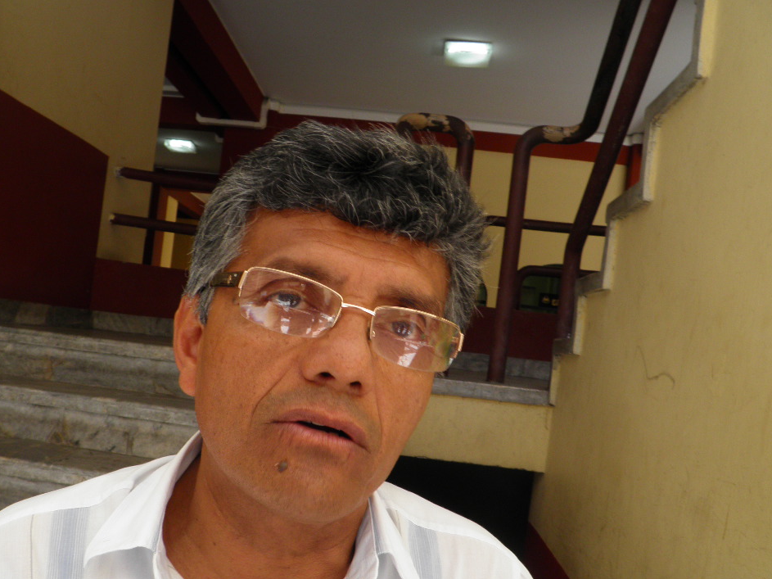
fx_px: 847
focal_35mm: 38
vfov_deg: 37.5
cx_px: 293
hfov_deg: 48.6
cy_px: 366
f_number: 3.6
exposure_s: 1/50
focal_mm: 4.9
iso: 50
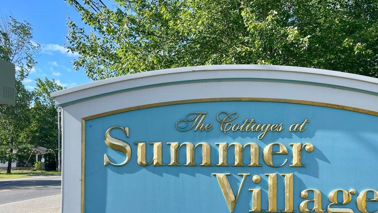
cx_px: 249
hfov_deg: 48.6
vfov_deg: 28.5
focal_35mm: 41
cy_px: 165
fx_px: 411
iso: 32
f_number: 1.6
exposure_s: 1/1513
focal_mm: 5.1
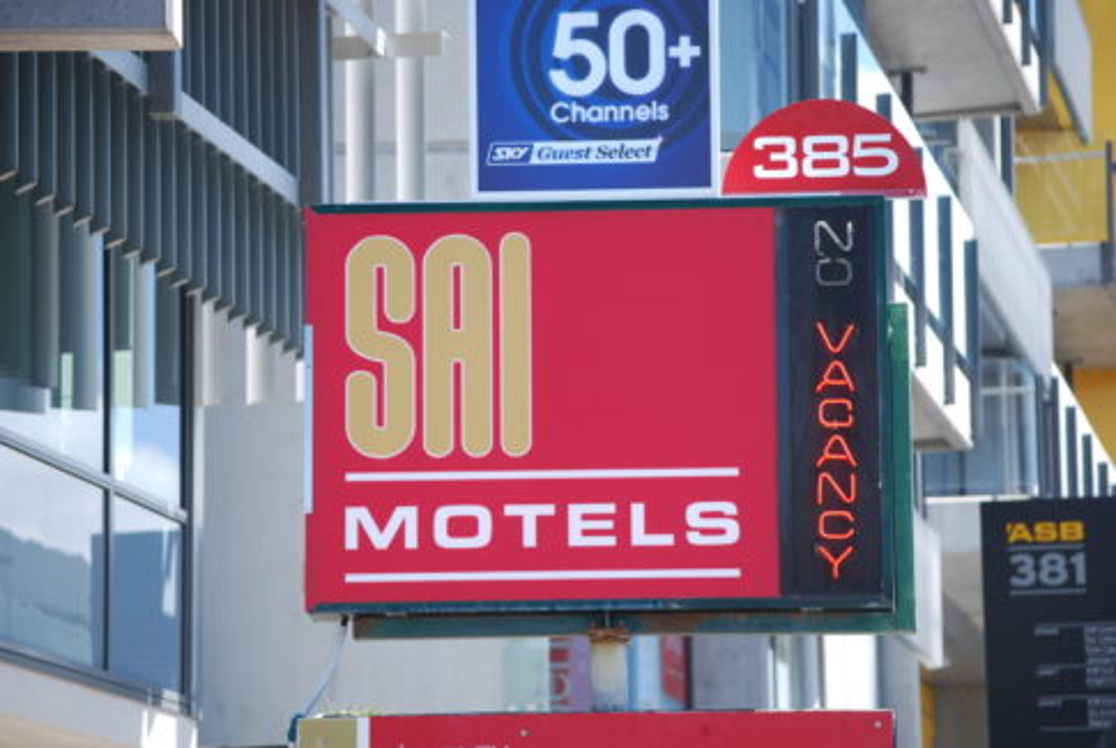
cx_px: 558
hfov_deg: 13.9
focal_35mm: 147
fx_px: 4564
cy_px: 374
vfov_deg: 9.4
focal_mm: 98
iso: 200
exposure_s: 1/320
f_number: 4.5
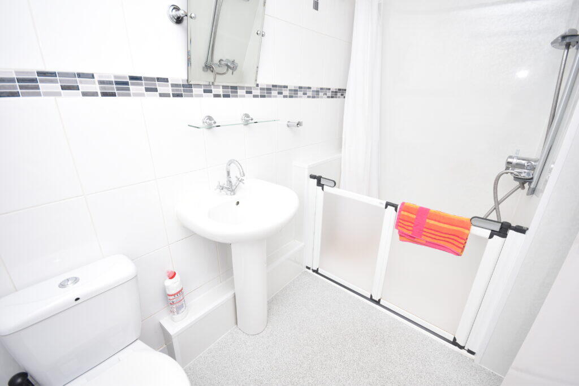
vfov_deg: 77.3
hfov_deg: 100.4
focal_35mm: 15
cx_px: 290
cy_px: 193
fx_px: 241
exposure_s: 1/125
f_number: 5.6
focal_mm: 10
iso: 400
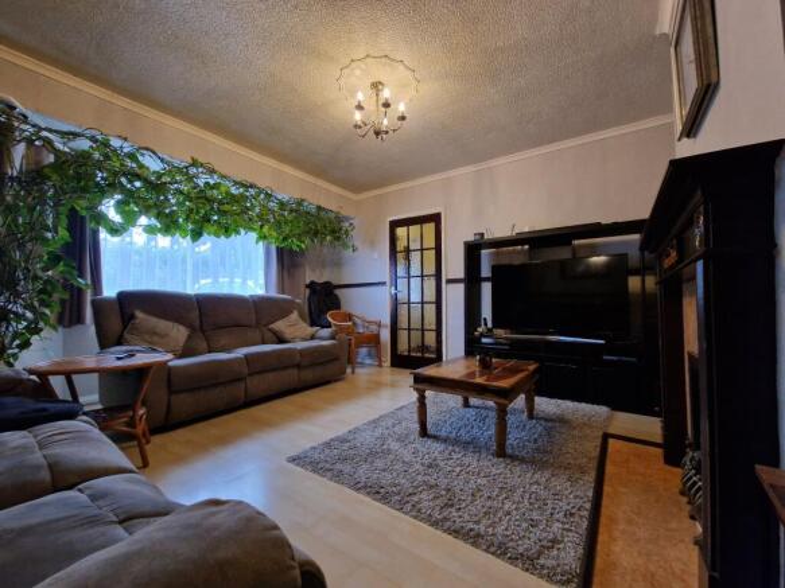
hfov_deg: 106.2
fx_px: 295
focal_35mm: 13
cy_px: 294
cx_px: 392
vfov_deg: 89.9
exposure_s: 1/50
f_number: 2.2
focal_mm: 2.2
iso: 400
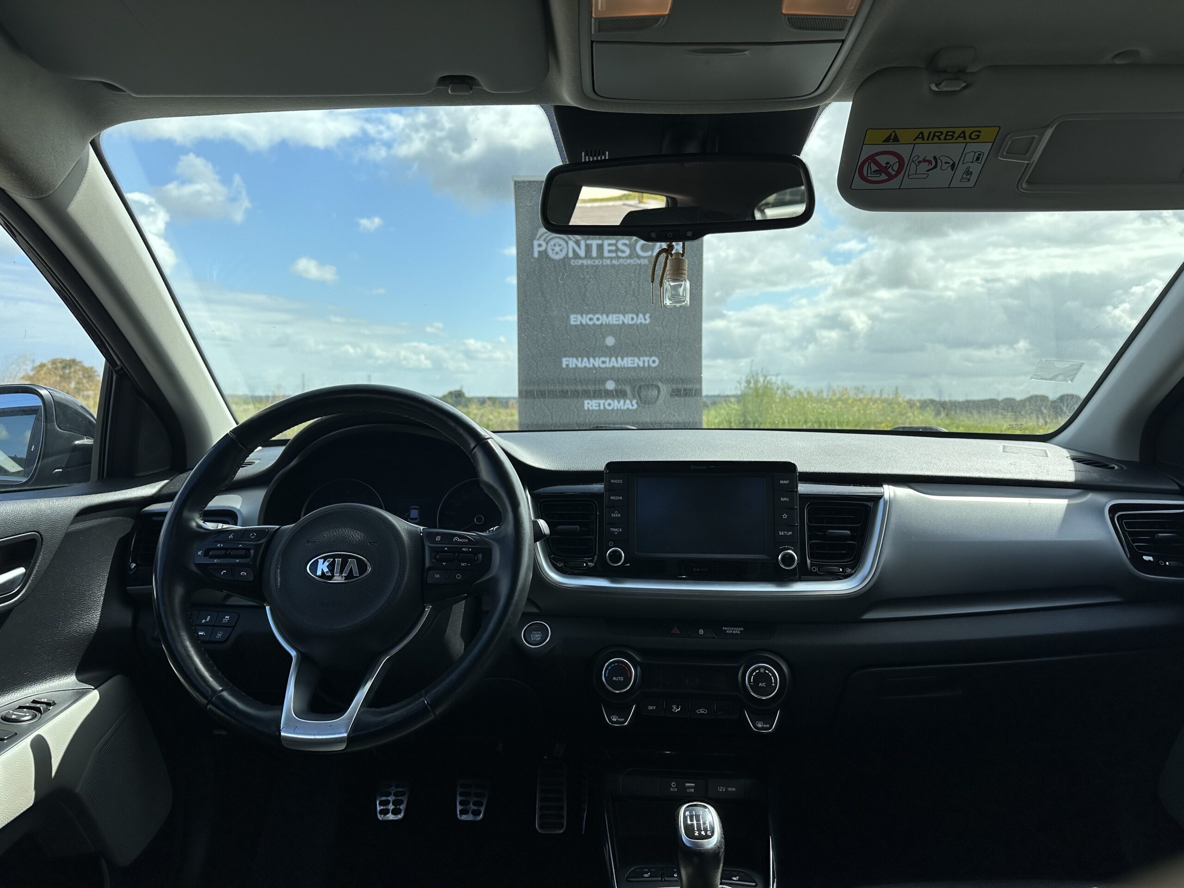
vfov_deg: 56.8
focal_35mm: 24
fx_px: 821
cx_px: 592
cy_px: 444
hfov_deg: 71.6
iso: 80
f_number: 1.78
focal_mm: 6.86
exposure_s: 1/2967
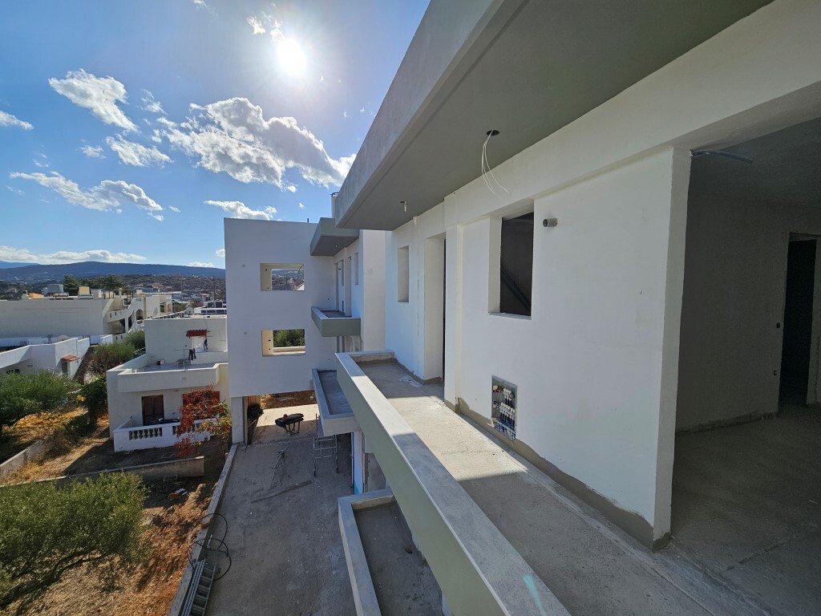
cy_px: 308
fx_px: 308
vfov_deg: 89.9
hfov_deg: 106.2
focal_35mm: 13
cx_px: 410
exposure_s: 1/3747
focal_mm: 2.2
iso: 50
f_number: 2.2
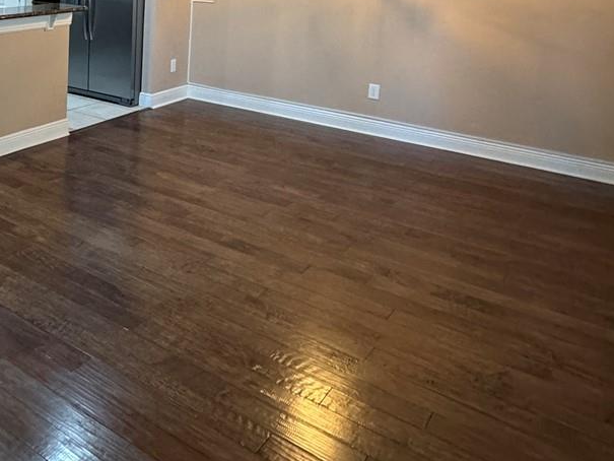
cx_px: 0
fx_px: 656
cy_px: 15
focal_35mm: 37
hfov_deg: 43.1
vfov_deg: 35.5
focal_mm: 2.22
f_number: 2.2
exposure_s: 1/60
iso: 320
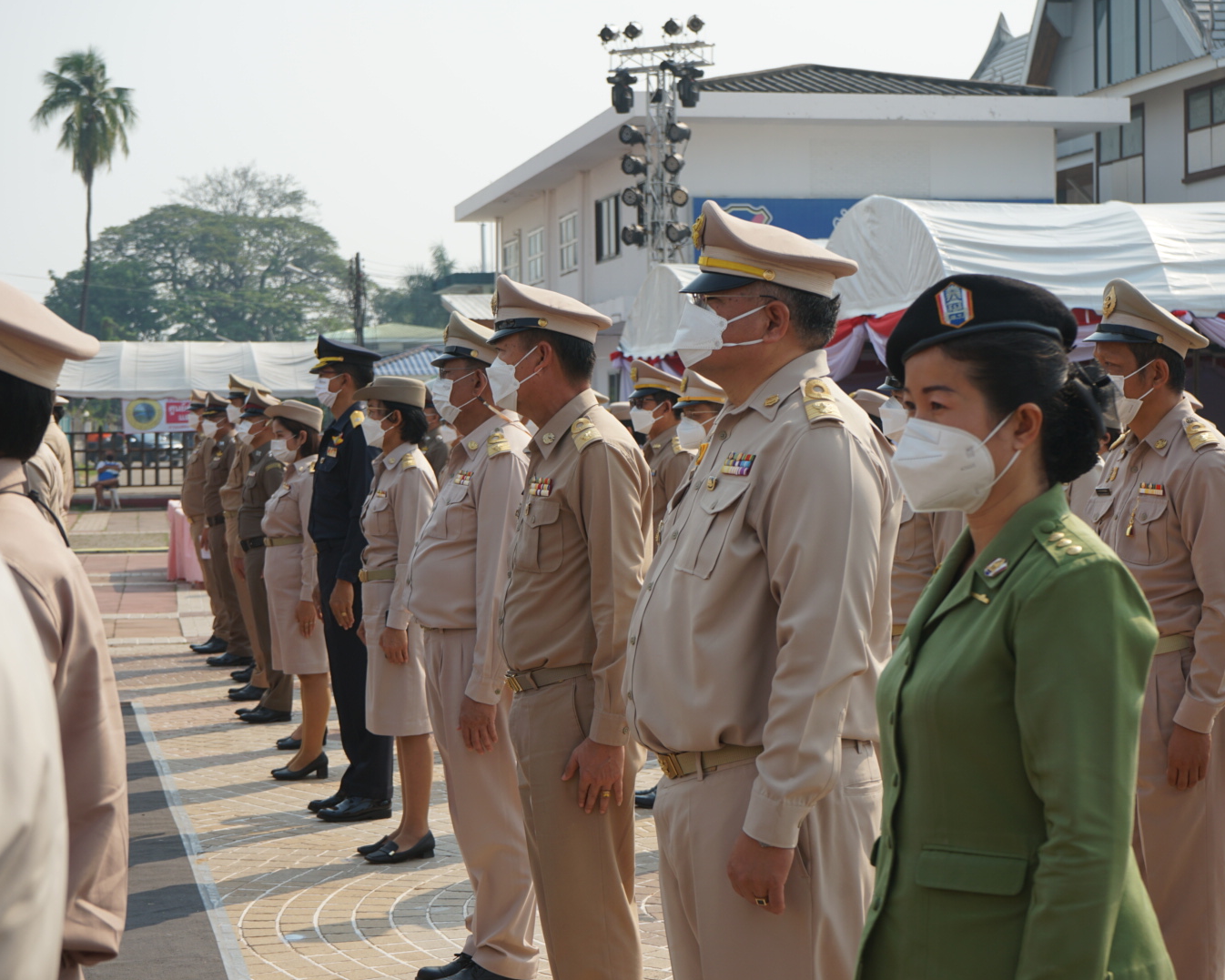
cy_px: 490
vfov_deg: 24.6
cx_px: 615
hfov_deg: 30.5
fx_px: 2248
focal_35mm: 62
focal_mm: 55
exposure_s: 1/320
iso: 100
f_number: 8
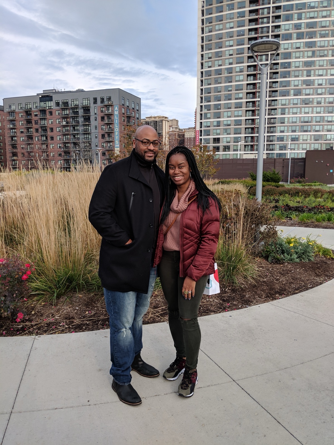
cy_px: 222
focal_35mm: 27
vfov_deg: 65.3
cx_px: 167
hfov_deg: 51.4
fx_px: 347
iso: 67
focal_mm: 4.44
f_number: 1.8
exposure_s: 1/1949
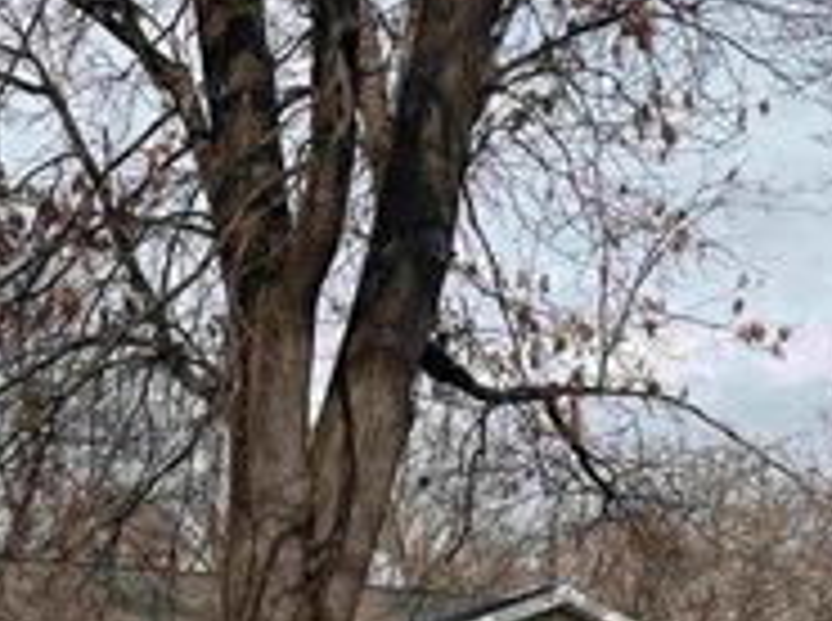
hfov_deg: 29.3
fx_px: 1559
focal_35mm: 65
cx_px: 184
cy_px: 700
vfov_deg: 21.3
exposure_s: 1/4673
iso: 80
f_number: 1.78
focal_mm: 6.76
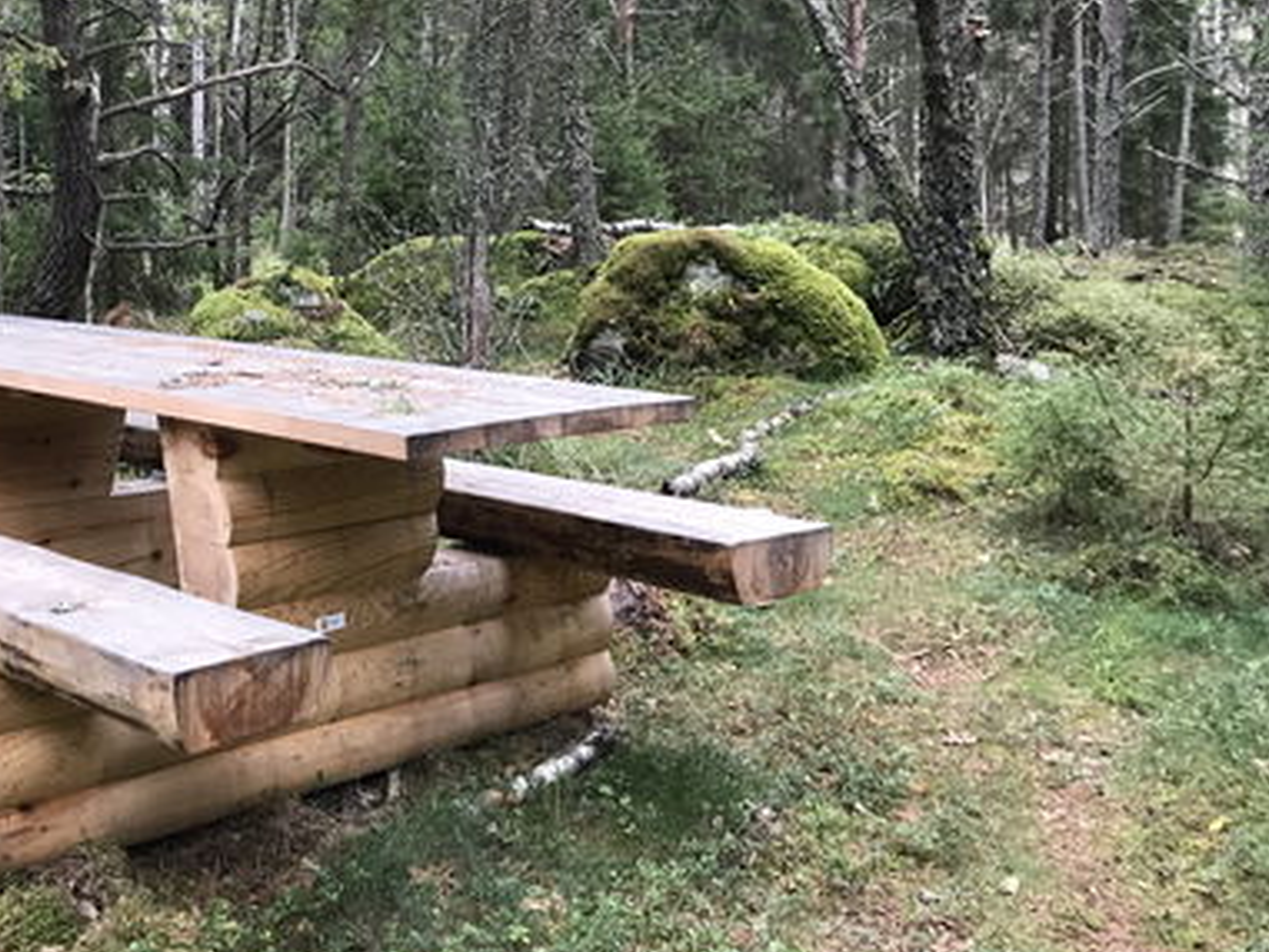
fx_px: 1724
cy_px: 230
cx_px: 290
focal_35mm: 47
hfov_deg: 39.1
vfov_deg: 30.3
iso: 25
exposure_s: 1/33
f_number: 1.8
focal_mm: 3.99
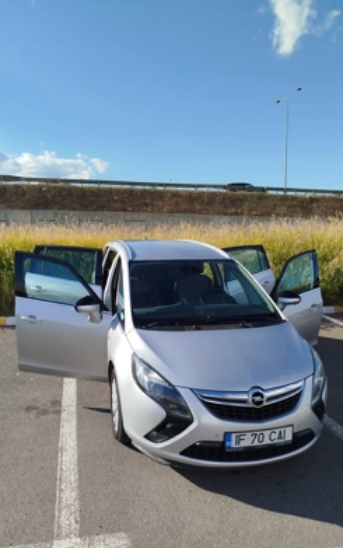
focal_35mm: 26
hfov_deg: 47.6
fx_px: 388
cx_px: 151
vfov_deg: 70.4
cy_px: 276
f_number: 1.7
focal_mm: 5.31
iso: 50
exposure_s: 1/1032
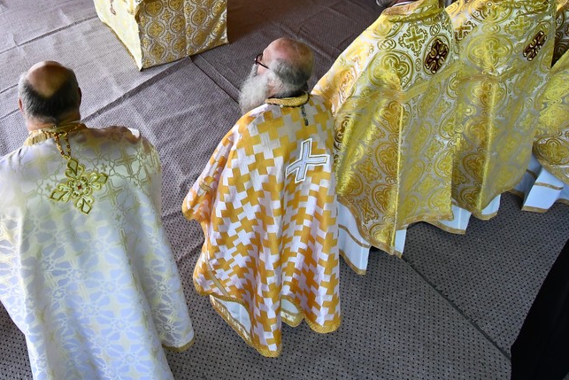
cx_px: 158
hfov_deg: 62.5
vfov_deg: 42.9
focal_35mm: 28
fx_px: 443
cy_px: 46
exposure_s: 1/640
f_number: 4.5
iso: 3200
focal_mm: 10
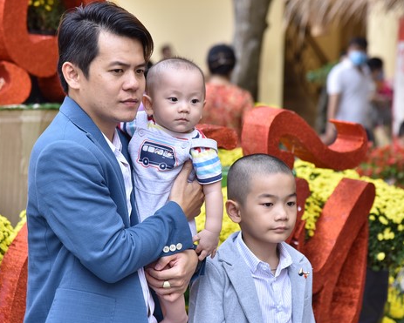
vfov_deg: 9.8
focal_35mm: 158
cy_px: 160
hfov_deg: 12.2
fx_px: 1890
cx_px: 231
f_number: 5
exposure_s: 1/200
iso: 250
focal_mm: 120
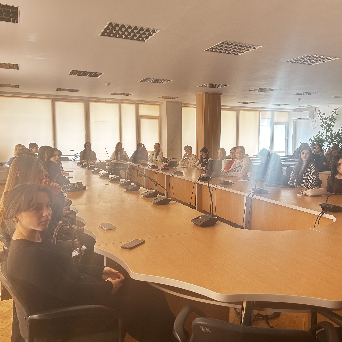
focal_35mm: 31
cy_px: 170
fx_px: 347
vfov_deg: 52.5
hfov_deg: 52.3
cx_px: 200
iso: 100
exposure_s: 1/121
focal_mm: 5.7
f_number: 1.5
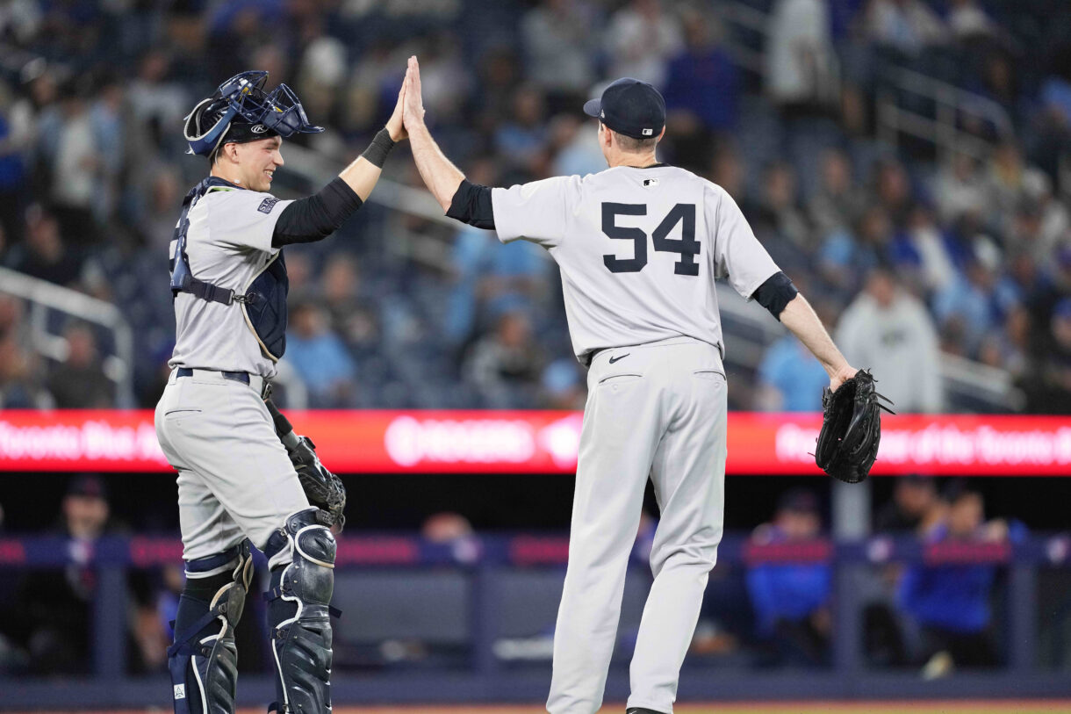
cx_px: 536
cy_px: 357
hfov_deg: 5.2
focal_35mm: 400
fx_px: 11898
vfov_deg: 3.4
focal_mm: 400
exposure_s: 1/2000
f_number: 2.8
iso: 2500
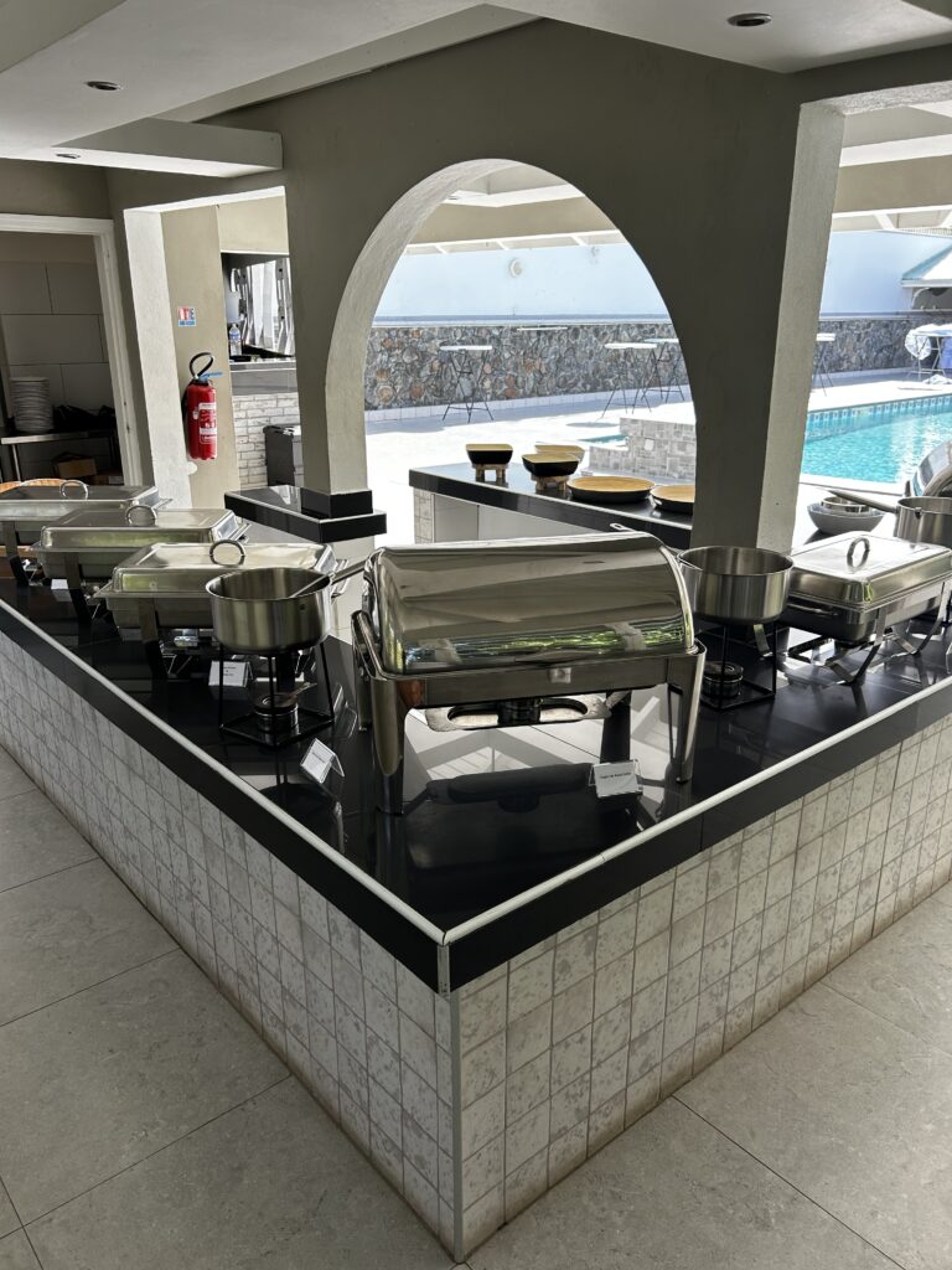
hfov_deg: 53.1
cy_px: 635
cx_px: 476
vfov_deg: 67.3
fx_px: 953
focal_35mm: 26
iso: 50
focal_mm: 5.7
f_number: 1.5
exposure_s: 1/439
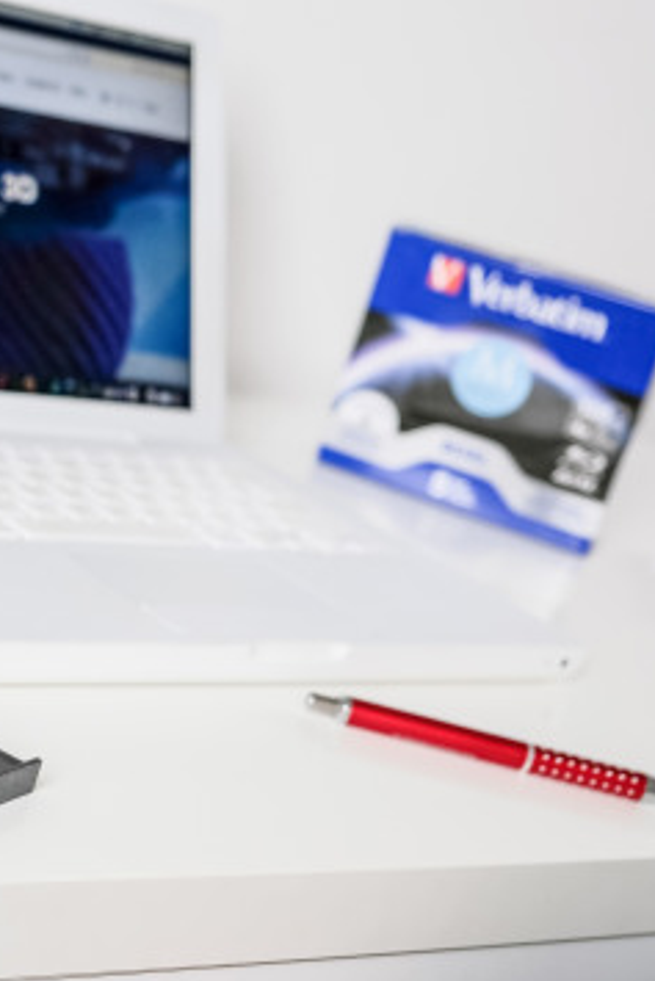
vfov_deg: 28.4
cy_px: 439
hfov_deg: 18.3
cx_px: -119
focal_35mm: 71
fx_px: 1936
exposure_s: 1/100
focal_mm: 27.7
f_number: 3.2
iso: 800
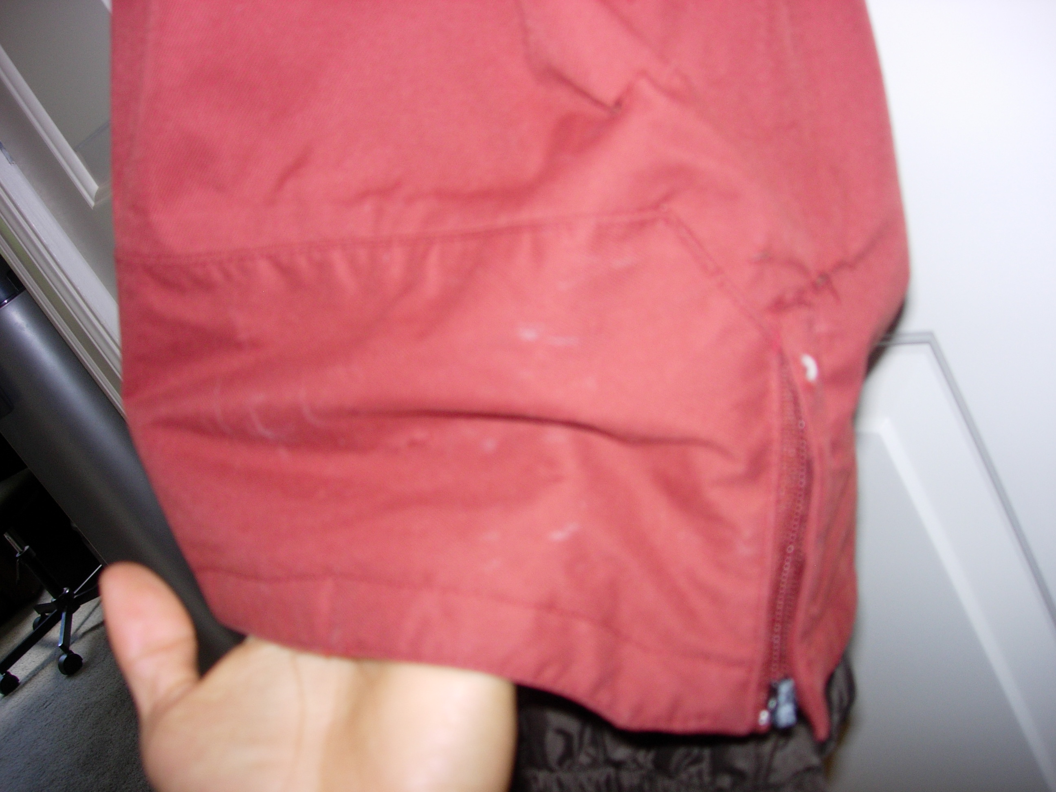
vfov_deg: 37.7
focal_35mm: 38
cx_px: 528
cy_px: 396
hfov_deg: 49.0
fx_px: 1159
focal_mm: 7.8
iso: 79
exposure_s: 1/64
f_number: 2.8
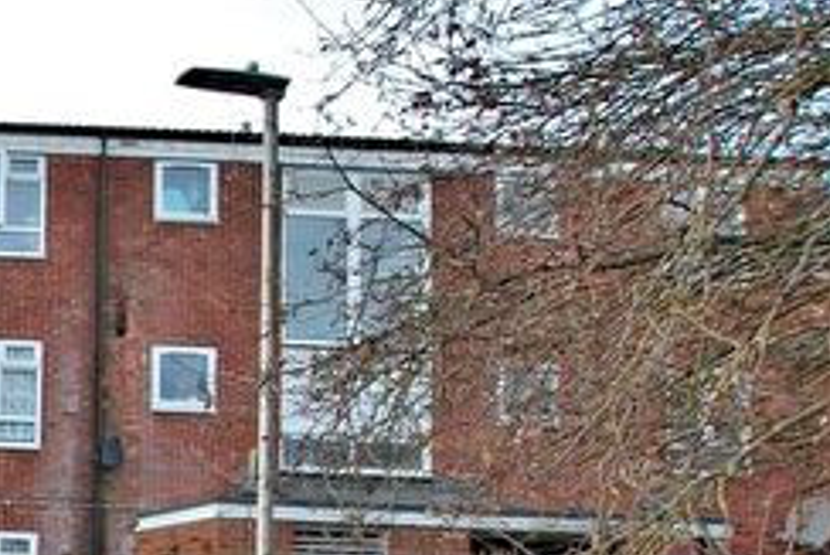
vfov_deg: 29.3
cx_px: -354
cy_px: 548
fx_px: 992
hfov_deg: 30.4
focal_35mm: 43
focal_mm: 10
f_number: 6.3
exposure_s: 1/160
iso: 200
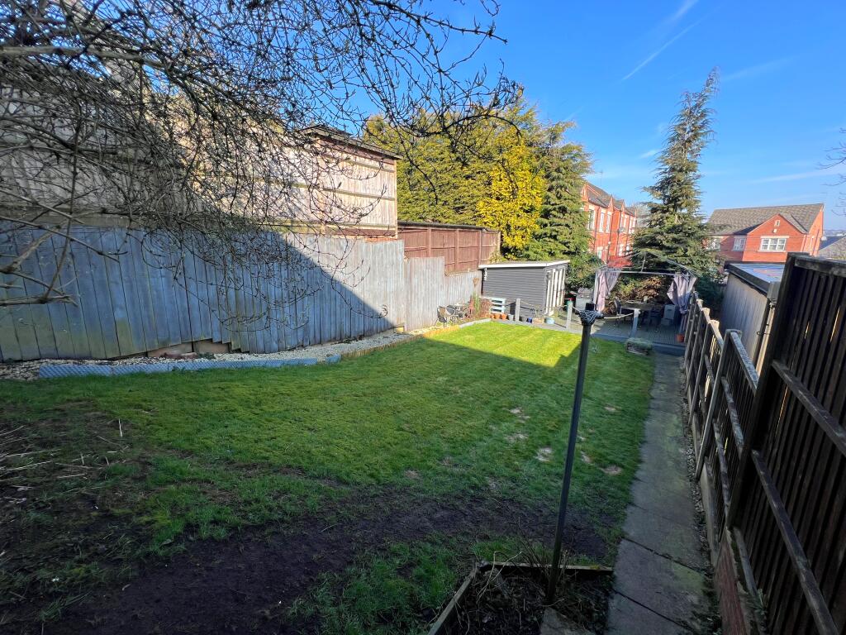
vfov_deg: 89.9
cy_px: 318
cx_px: 423
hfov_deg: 106.2
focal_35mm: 13
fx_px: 318
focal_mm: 1.57
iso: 32
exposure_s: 1/541
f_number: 1.8
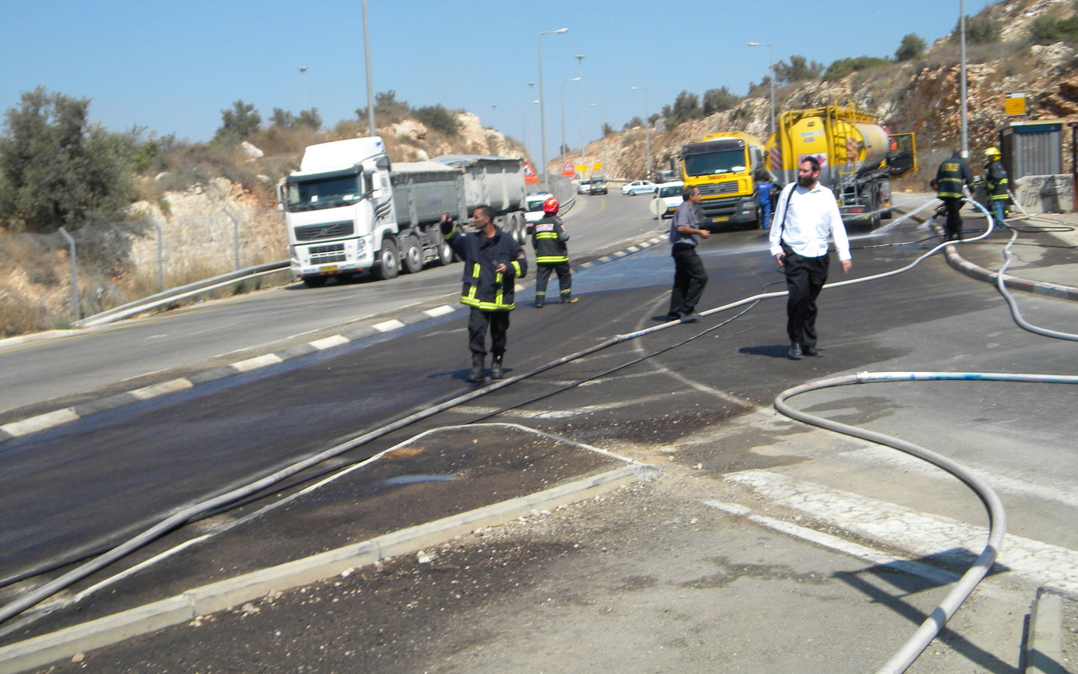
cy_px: 332
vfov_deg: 29.2
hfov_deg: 45.3
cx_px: 539
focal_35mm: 44
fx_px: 1293
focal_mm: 7.3
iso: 80
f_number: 7.6
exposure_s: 1/257
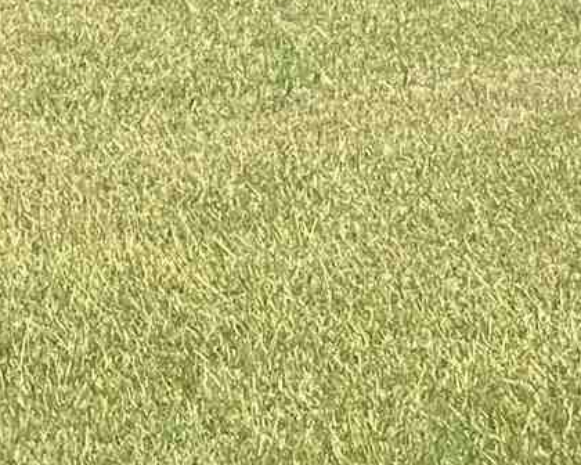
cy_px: -864
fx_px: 6379
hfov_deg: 5.2
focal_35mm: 371
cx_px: 628
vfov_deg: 4.1
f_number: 2
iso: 20
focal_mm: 6
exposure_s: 1/888
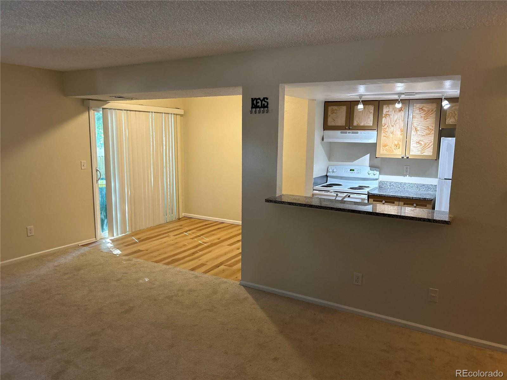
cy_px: 190
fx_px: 381
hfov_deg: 67.3
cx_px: 254
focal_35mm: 26
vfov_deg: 53.1
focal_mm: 5.7
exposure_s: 1/60
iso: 160
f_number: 1.5
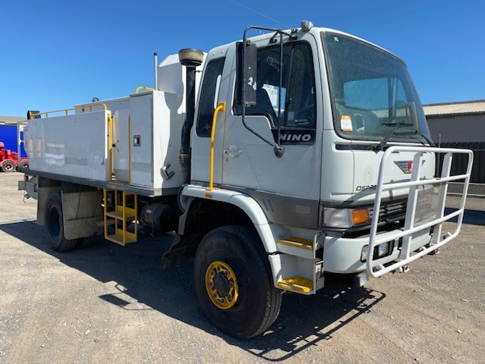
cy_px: 182
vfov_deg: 53.1
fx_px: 364
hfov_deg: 67.3
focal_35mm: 26
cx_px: 242
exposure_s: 1/3125
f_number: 1.8
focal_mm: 4.25
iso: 32
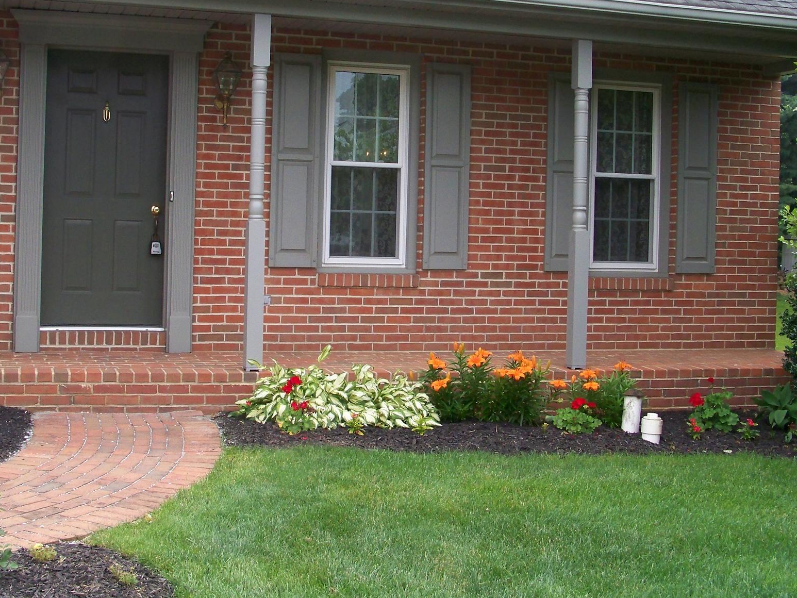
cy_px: 235
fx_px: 1128
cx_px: 349
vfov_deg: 29.6
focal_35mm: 49
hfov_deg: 38.8
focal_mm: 6.75
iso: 200
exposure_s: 1/500
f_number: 4
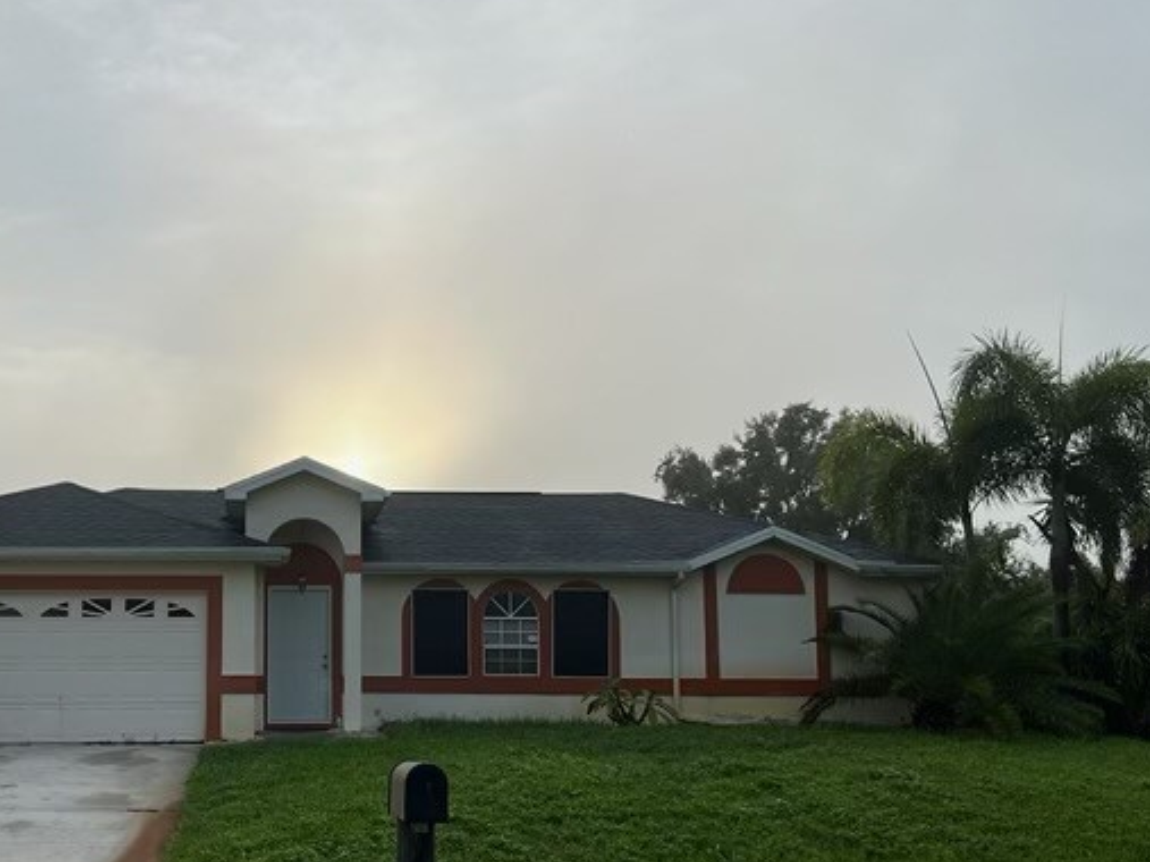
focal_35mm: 41
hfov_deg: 44.8
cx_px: 345
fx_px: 1362
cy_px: 556
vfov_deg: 34.9
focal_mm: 5.7
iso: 50
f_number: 1.5
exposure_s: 1/5076
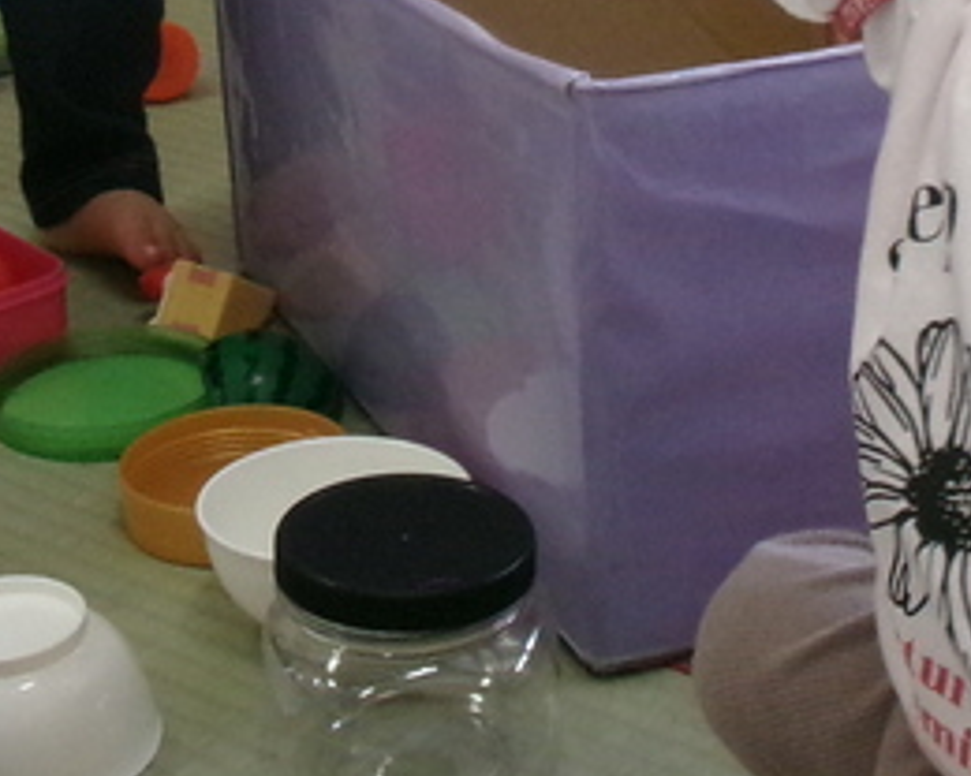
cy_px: -56
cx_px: 366
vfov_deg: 14.4
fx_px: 3017
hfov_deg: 18.3
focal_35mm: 105
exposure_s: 1/125
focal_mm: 5.1
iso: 449
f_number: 3.9
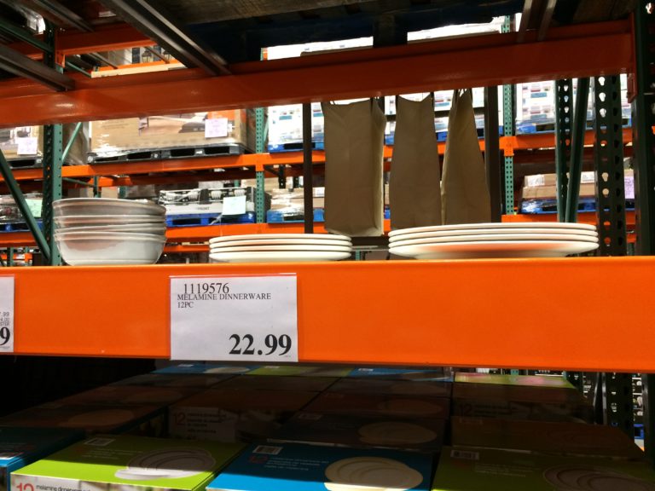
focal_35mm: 29
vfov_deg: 48.2
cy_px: 246
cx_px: 328
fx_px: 549
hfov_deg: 61.7
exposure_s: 1/33
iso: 125
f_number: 2.2
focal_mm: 4.15
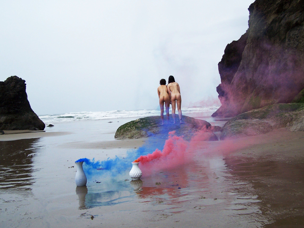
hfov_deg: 43.9
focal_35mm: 43
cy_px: 114
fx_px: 378
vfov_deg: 33.6
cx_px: 152
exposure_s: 1/640
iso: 80
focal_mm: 7.1
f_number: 2.9
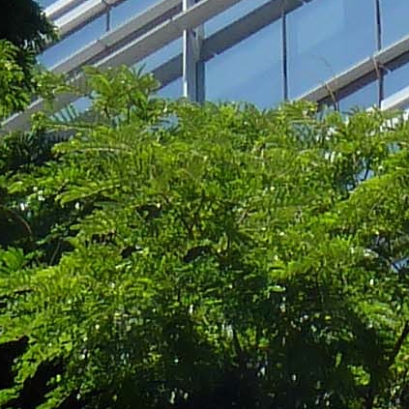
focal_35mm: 351
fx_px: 4692
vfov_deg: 4.7
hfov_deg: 5.0
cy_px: -1043
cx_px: 499
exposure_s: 1/400
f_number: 3.7
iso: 80
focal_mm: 6.9
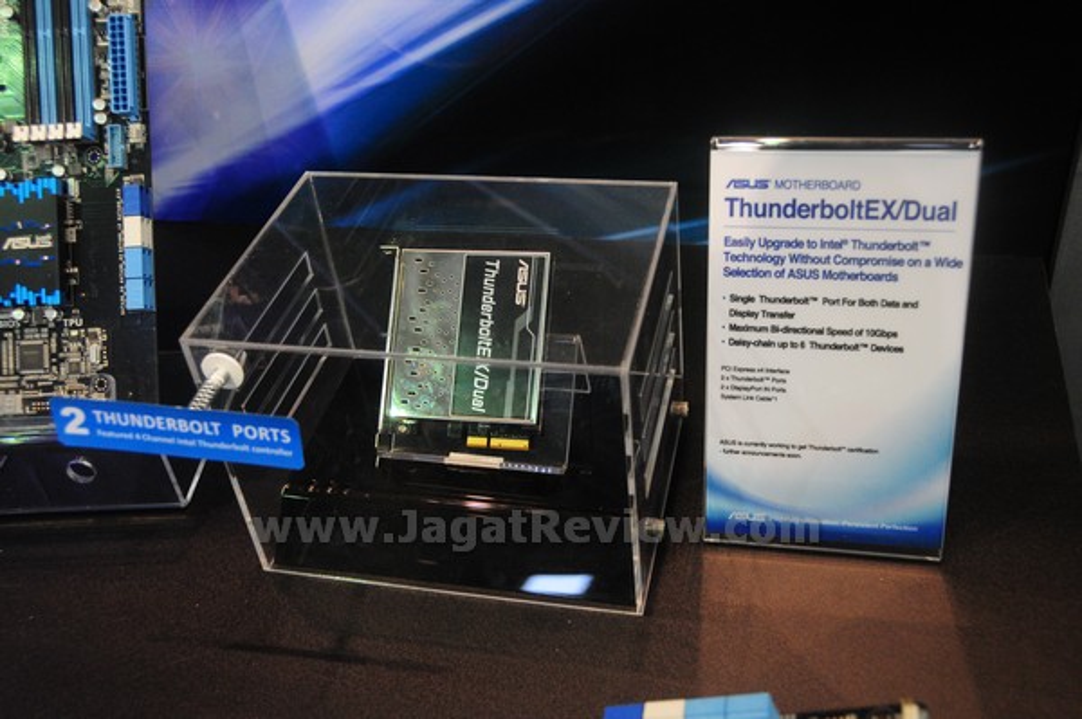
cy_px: 360
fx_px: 1171
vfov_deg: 34.2
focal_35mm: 39
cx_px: 541
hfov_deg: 49.6
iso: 1600
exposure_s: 1/200
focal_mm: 26
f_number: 4
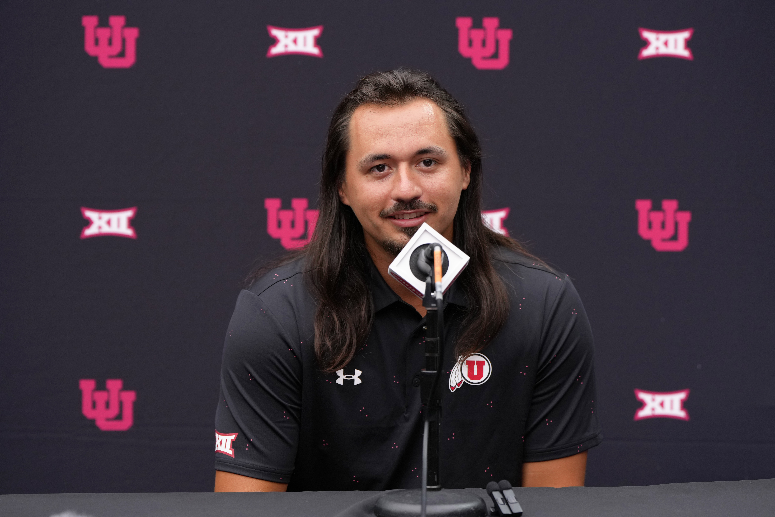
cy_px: 258
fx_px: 2798
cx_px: 388
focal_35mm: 130
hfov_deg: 15.8
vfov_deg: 10.5
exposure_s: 1/400
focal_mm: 130
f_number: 4
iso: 1250
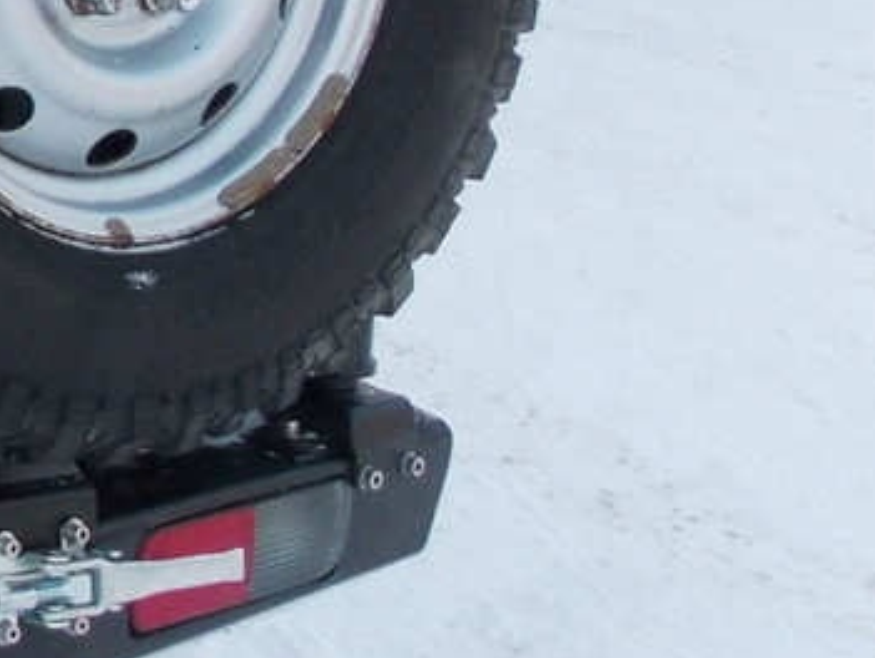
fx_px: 2581
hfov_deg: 16.4
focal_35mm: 102
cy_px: -90
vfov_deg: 14.2
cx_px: -663
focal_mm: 4
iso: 80
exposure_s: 1/125
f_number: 2.7
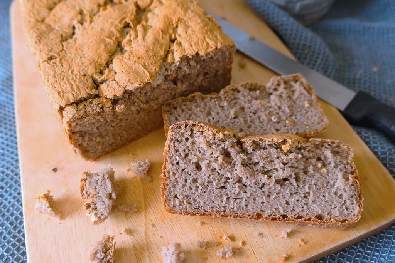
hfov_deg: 61.9
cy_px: 132
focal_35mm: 30
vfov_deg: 43.6
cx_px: 198
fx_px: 329
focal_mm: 11
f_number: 2.5
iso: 500
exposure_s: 1/80
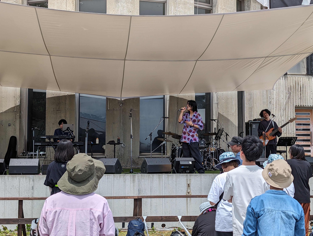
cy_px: 118
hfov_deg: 38.9
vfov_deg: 29.7
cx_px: 156
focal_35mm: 49
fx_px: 444
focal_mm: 6.9
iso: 17
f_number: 1.68
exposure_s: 1/1335
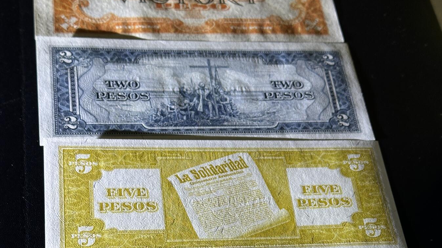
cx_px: 221
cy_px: 236
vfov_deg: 16.9
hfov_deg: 30.2
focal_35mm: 70
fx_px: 820
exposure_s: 1/50
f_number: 1.78
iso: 125
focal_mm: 6.86
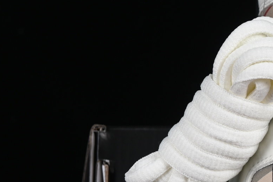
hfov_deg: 7.5
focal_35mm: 269
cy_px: 151
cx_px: 453
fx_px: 2039
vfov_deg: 5.1
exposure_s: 1/80
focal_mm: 50
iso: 160
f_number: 8
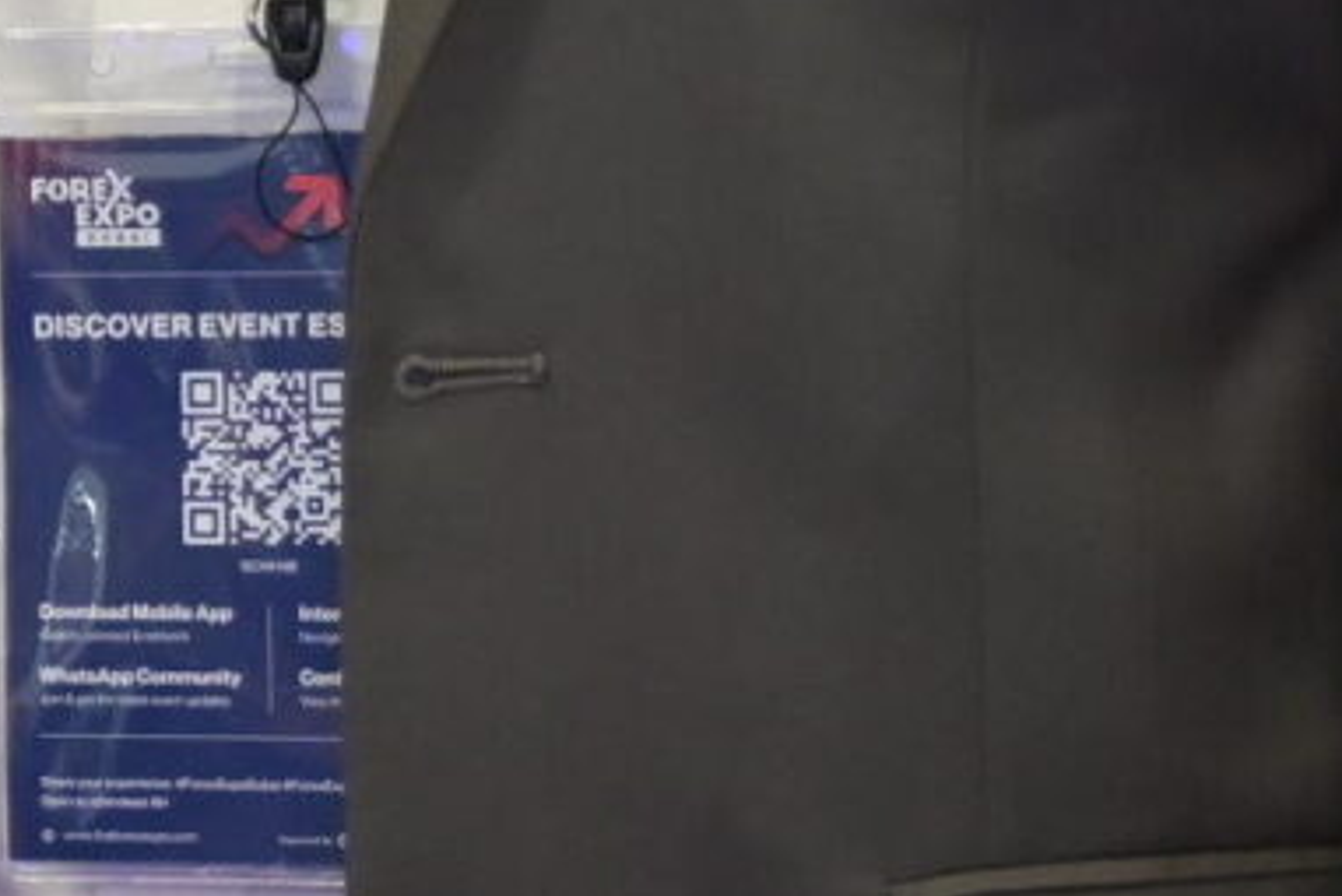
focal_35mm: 268
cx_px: -1539
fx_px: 9994
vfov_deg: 5.1
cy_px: -497
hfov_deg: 7.3
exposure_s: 1/180
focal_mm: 40
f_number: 2.8
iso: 1600
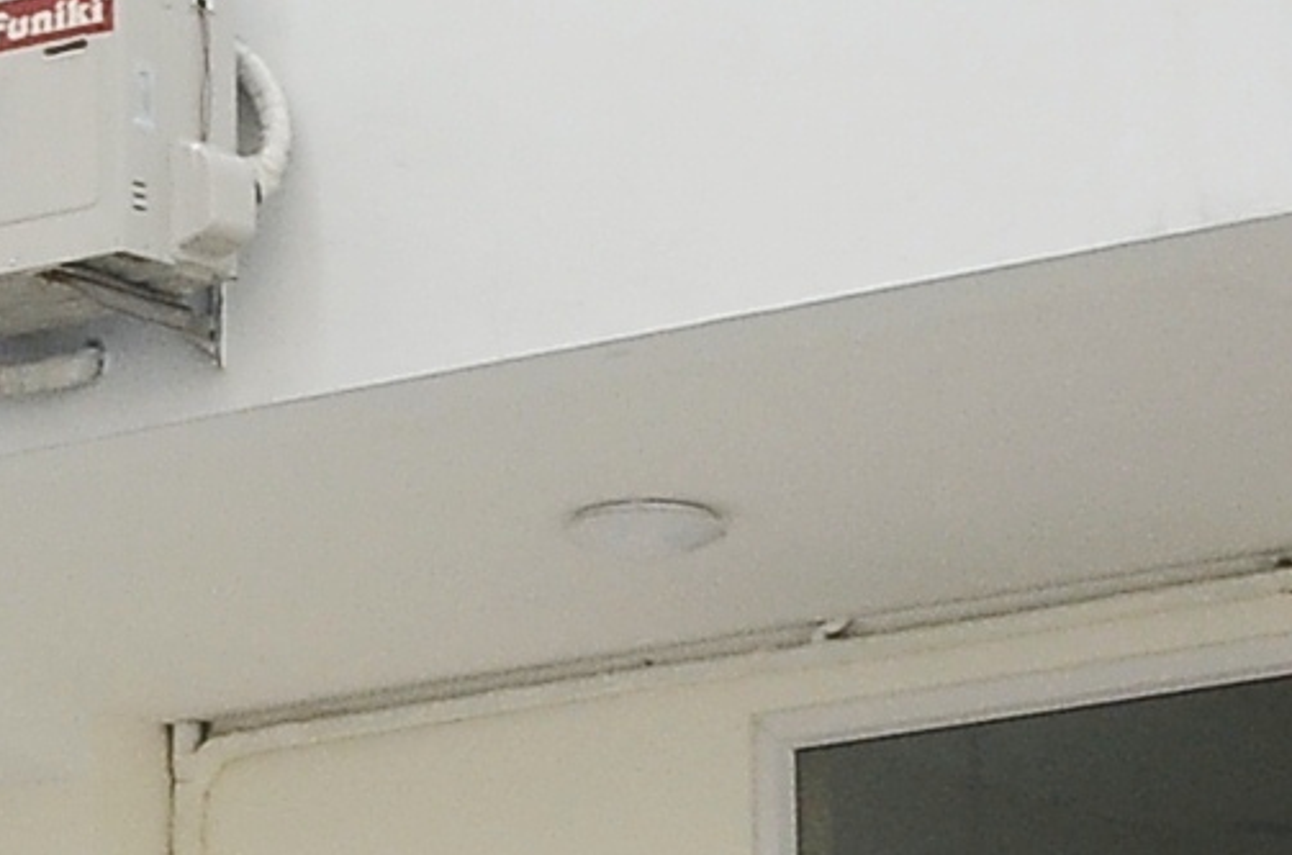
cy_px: 388
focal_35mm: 342
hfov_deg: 5.6
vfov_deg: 4.0
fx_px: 12235
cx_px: -2877
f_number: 10
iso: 320
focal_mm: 31
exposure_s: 1/400
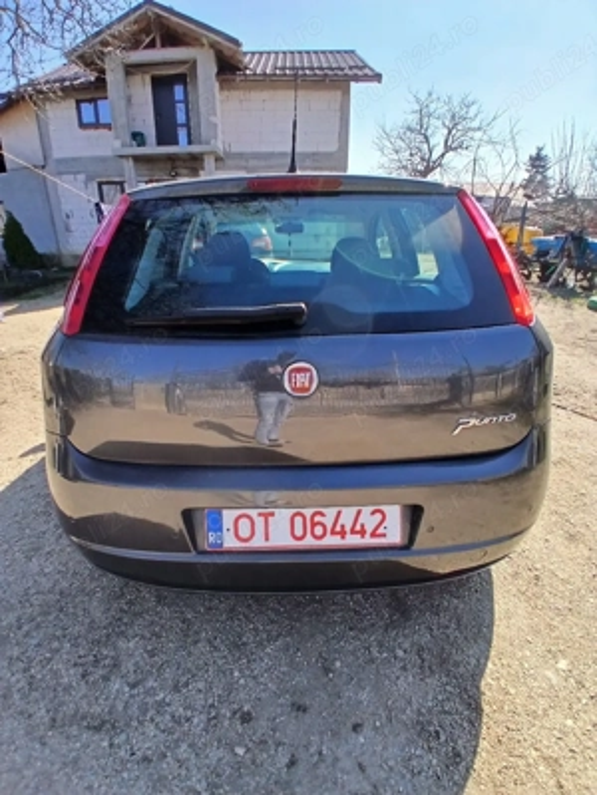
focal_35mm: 17
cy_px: 398
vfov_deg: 91.0
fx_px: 391
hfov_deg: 74.7
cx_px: 298
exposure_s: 1/625
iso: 50
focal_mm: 1.4
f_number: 2.2
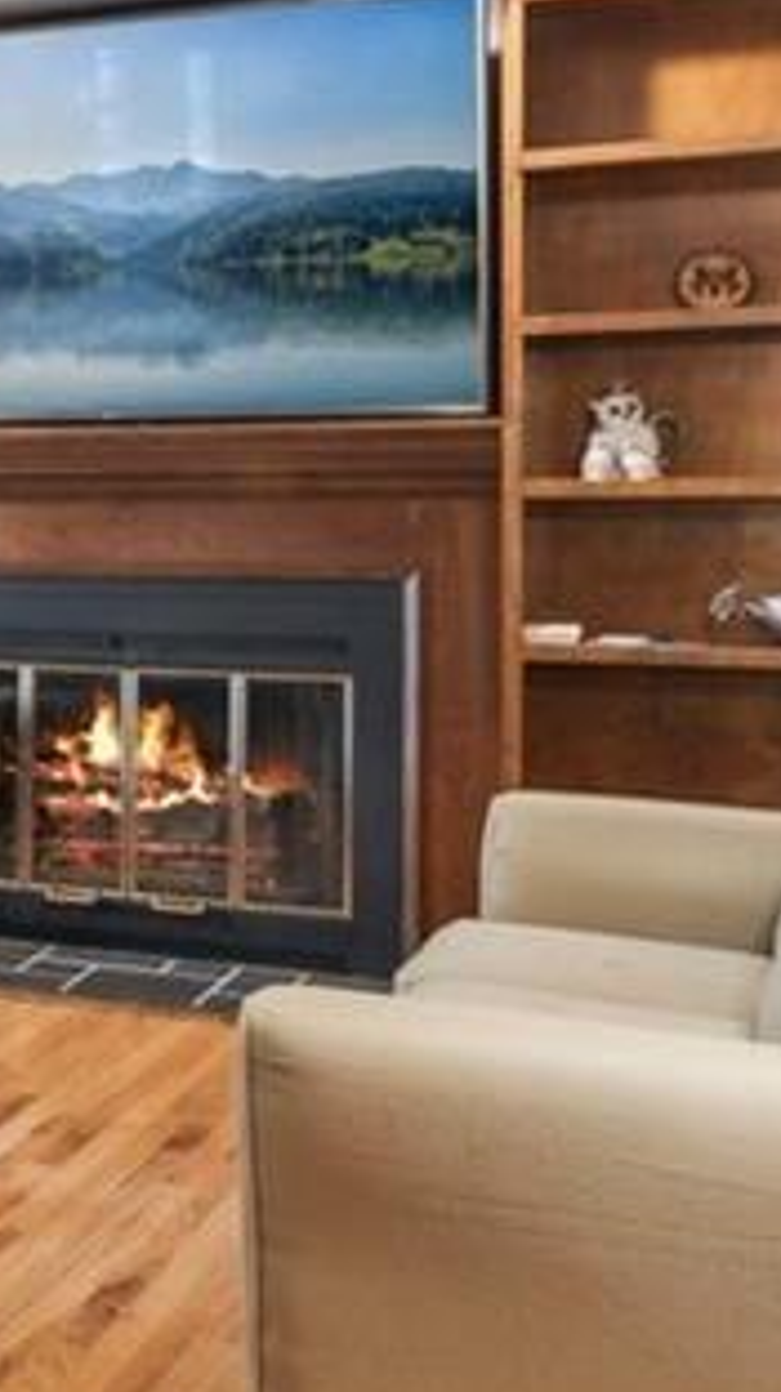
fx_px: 2093
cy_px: 542
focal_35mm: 57
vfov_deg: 36.6
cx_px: -540
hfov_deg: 17.8
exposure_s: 1/10
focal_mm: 11
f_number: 8
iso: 400
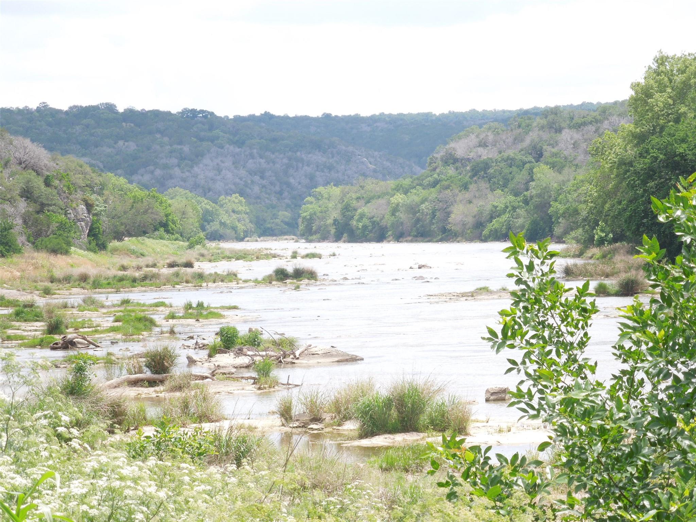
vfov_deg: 9.8
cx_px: 348
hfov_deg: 13.1
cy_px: 261
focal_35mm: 151
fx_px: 3036
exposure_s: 1/250
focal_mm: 27.2
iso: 100
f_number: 4.9
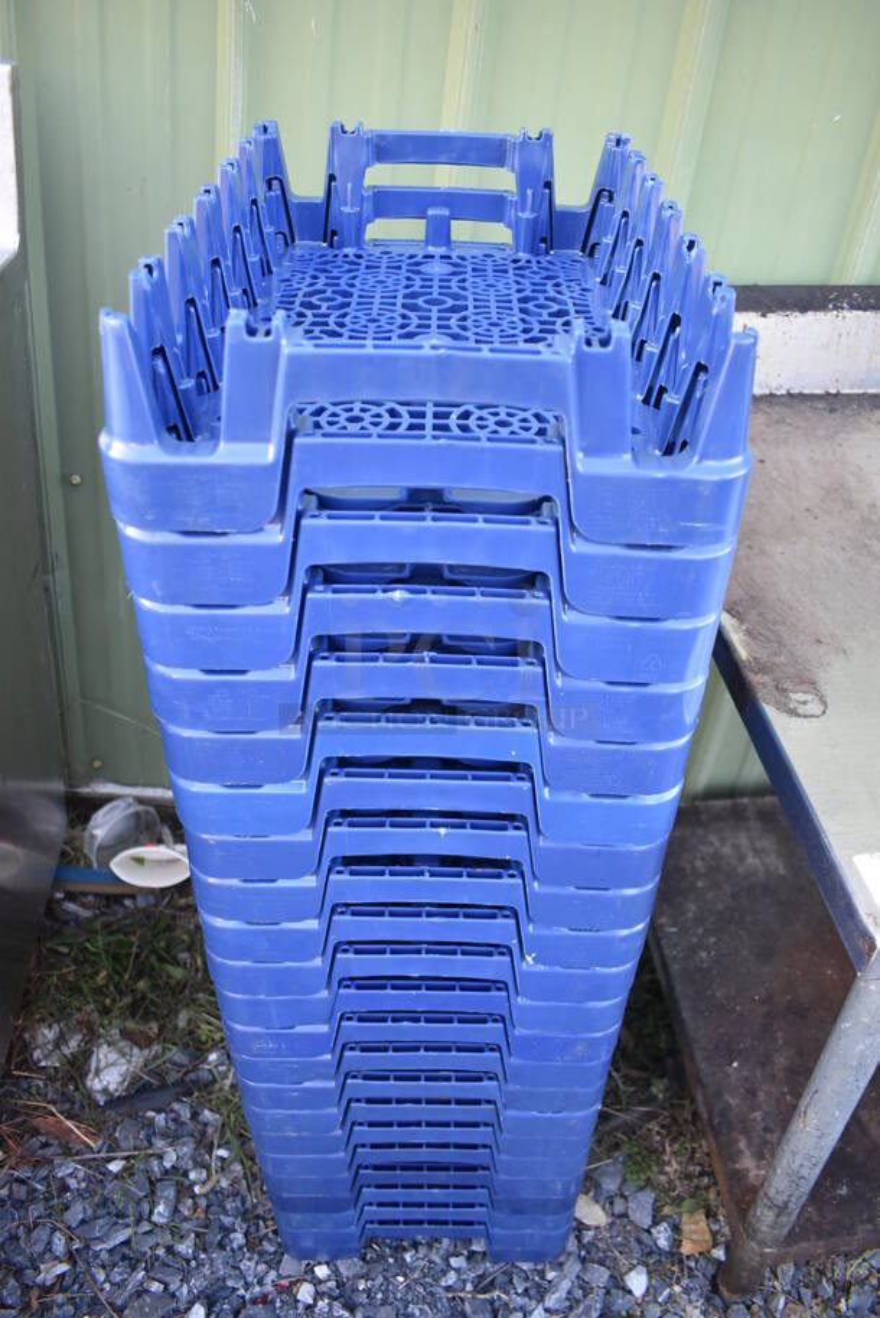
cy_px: 659
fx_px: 988
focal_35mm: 27
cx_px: 440
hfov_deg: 48.0
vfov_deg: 67.3
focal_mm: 18
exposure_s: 1/250
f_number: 3.5
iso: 800
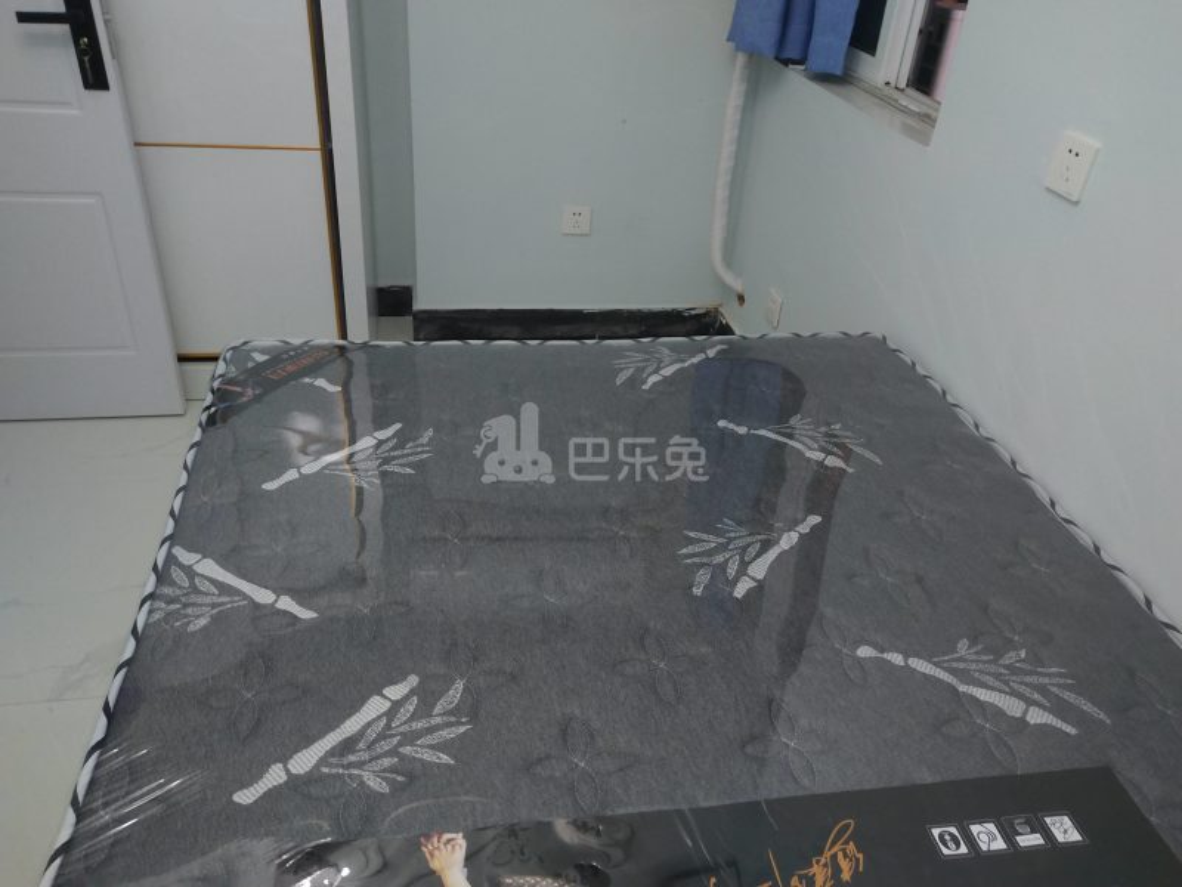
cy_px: 444
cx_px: 591
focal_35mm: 30
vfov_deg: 46.8
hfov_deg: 60.0
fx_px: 1024
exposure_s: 1/50
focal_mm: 3.95
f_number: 1.8
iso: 182
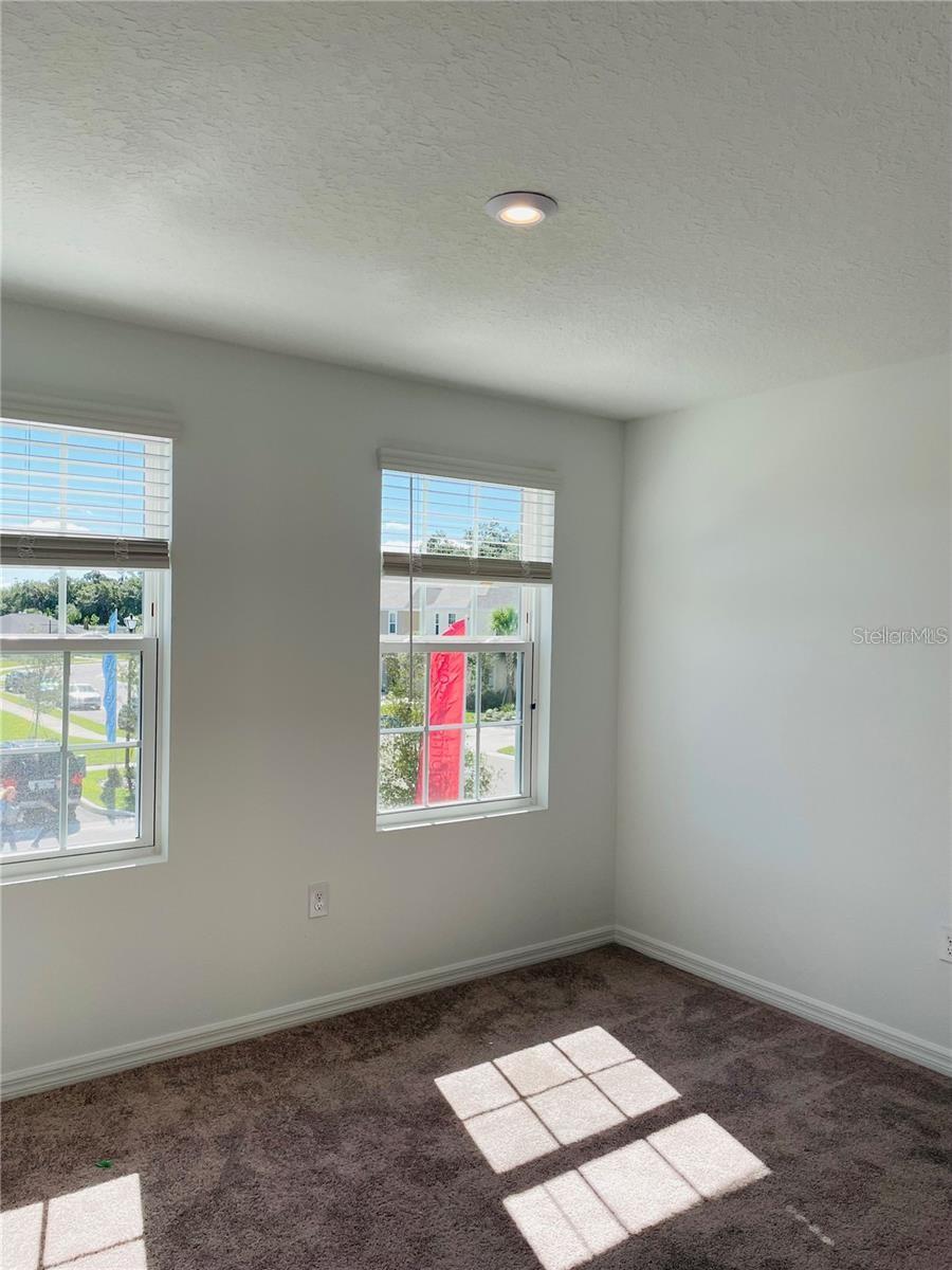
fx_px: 953
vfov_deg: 67.3
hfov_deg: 53.1
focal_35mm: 26
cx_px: 476
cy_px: 635
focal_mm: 4.2
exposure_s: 1/824
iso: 32
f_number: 1.6
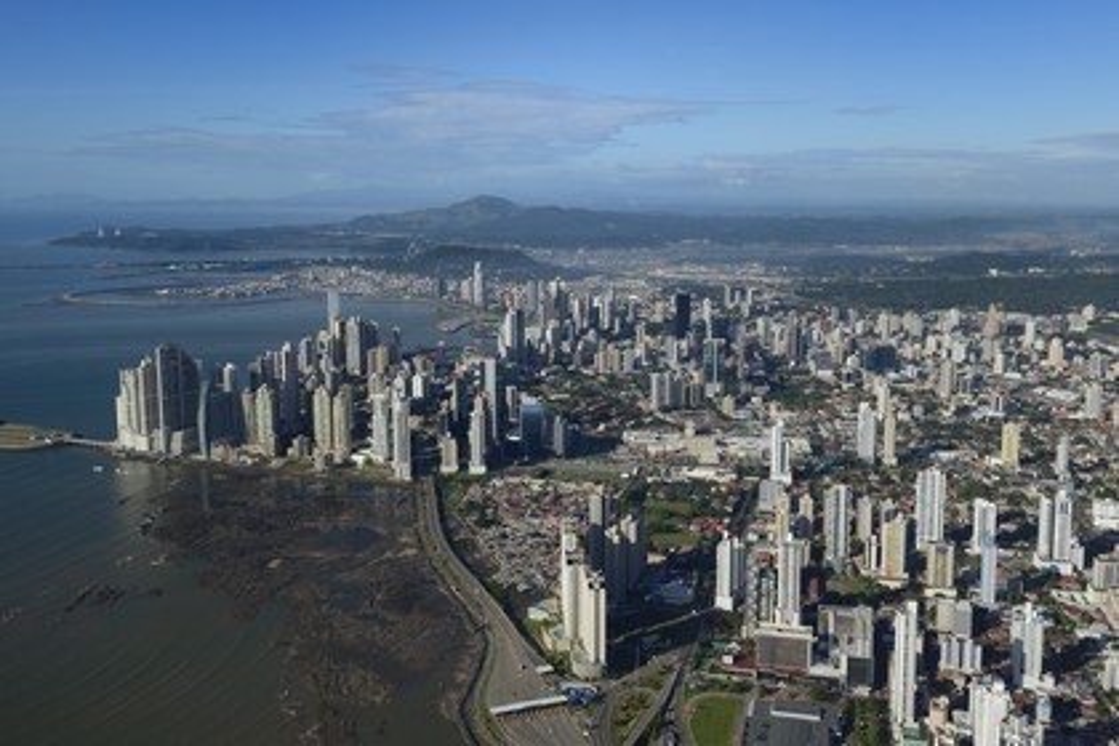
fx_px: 964
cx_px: 560
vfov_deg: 42.3
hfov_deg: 60.3
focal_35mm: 31
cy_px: 373
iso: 200
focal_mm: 31
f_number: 10
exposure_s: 1/500
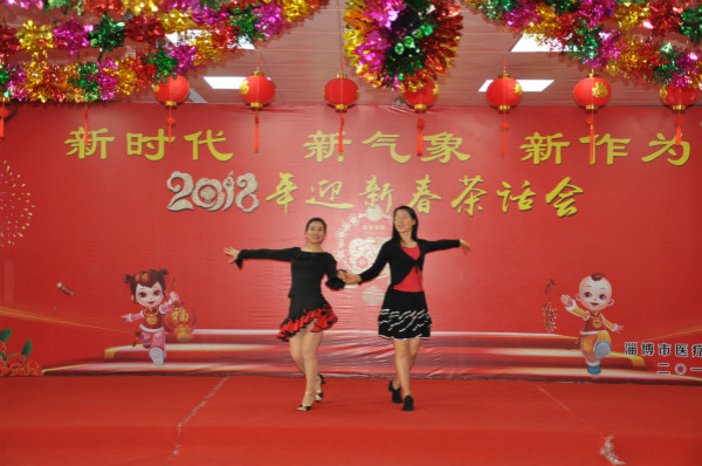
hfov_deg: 38.9
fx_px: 993
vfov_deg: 26.4
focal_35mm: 51
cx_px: 351
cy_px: 233
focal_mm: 34
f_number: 4.2
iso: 800
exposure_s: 1/60
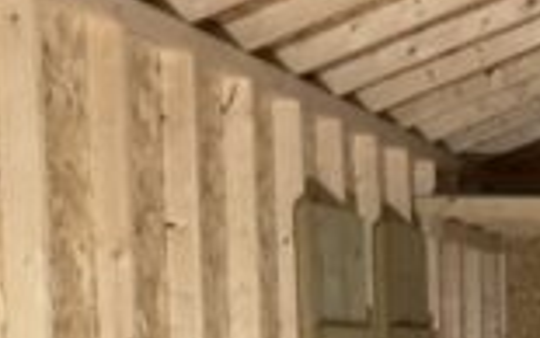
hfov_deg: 17.9
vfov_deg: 12.5
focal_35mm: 101
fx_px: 1487
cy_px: 448
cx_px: 854
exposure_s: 1/60
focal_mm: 3
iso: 160
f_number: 1.8
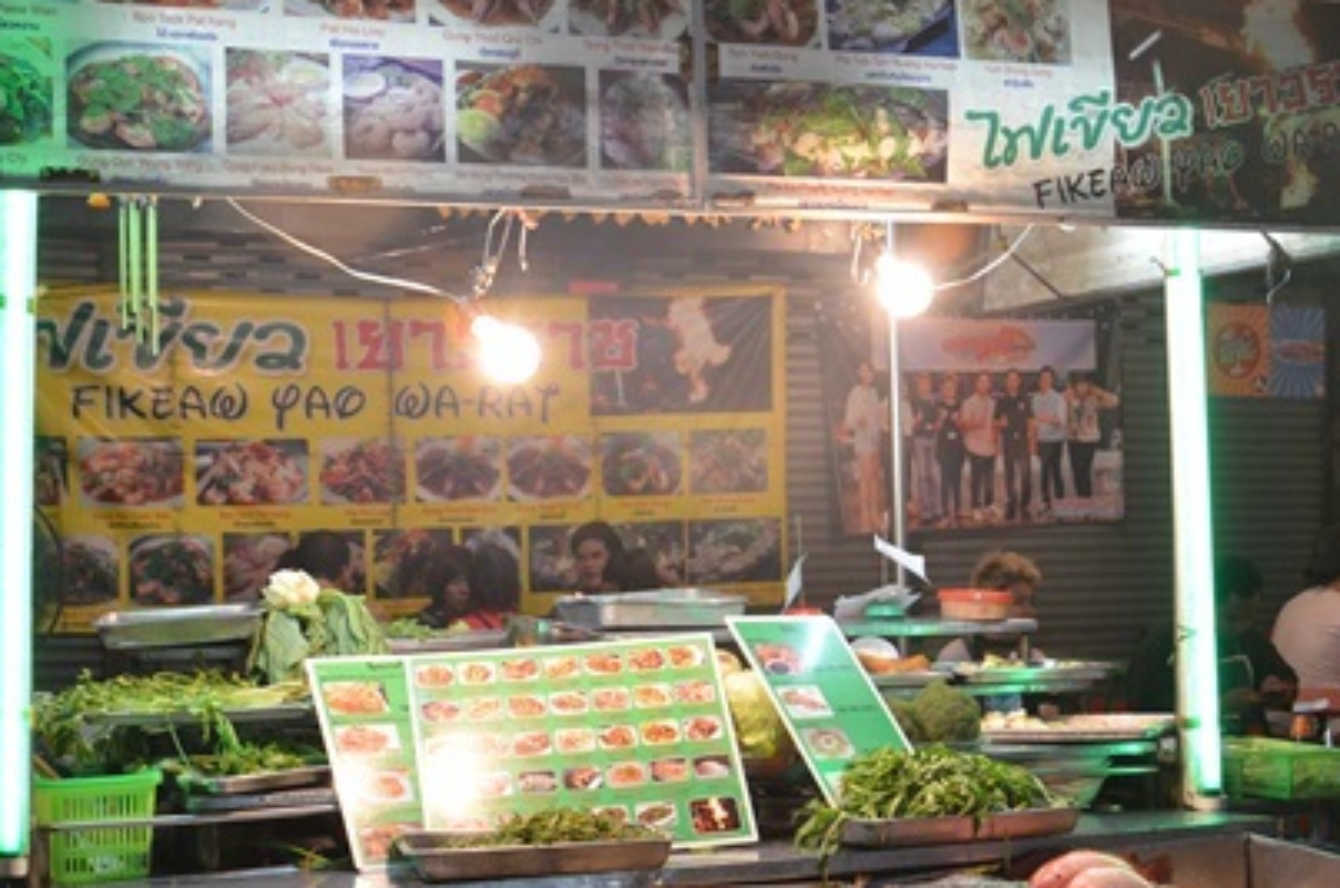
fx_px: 2155
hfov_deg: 34.5
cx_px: 635
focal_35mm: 58
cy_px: 544
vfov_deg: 23.2
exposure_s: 1/30
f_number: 5
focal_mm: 26
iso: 640
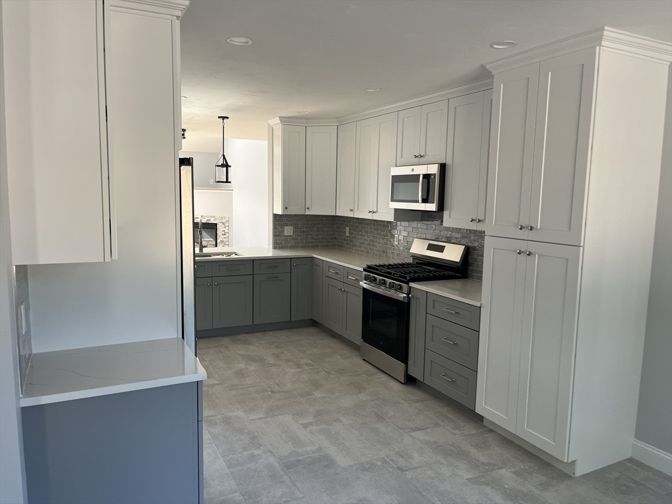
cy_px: 252
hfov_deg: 67.3
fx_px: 505
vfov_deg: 53.1
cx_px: 336
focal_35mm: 26
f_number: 1.6
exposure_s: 1/122
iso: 50
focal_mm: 5.1
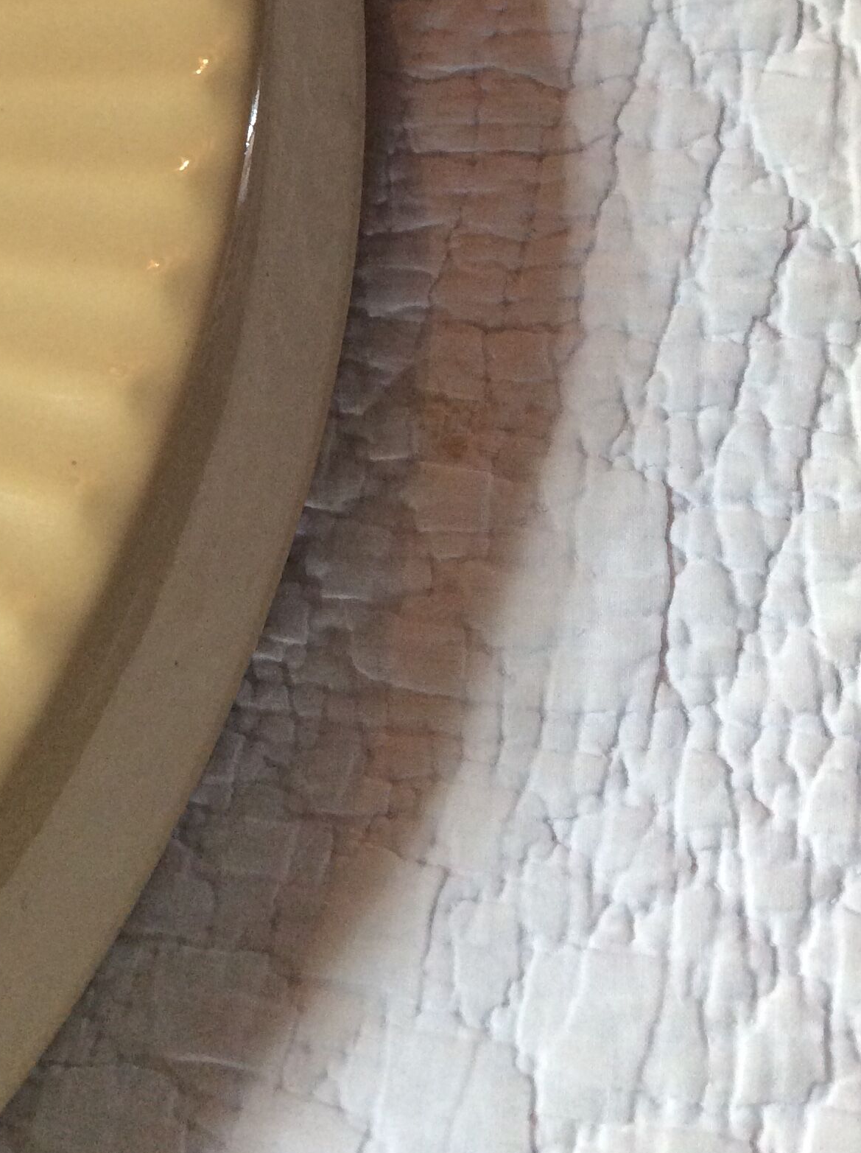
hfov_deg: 26.9
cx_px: 160
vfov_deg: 34.9
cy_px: 209
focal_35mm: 53
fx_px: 1762
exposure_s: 1/25
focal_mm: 3.3
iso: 160
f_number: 2.4
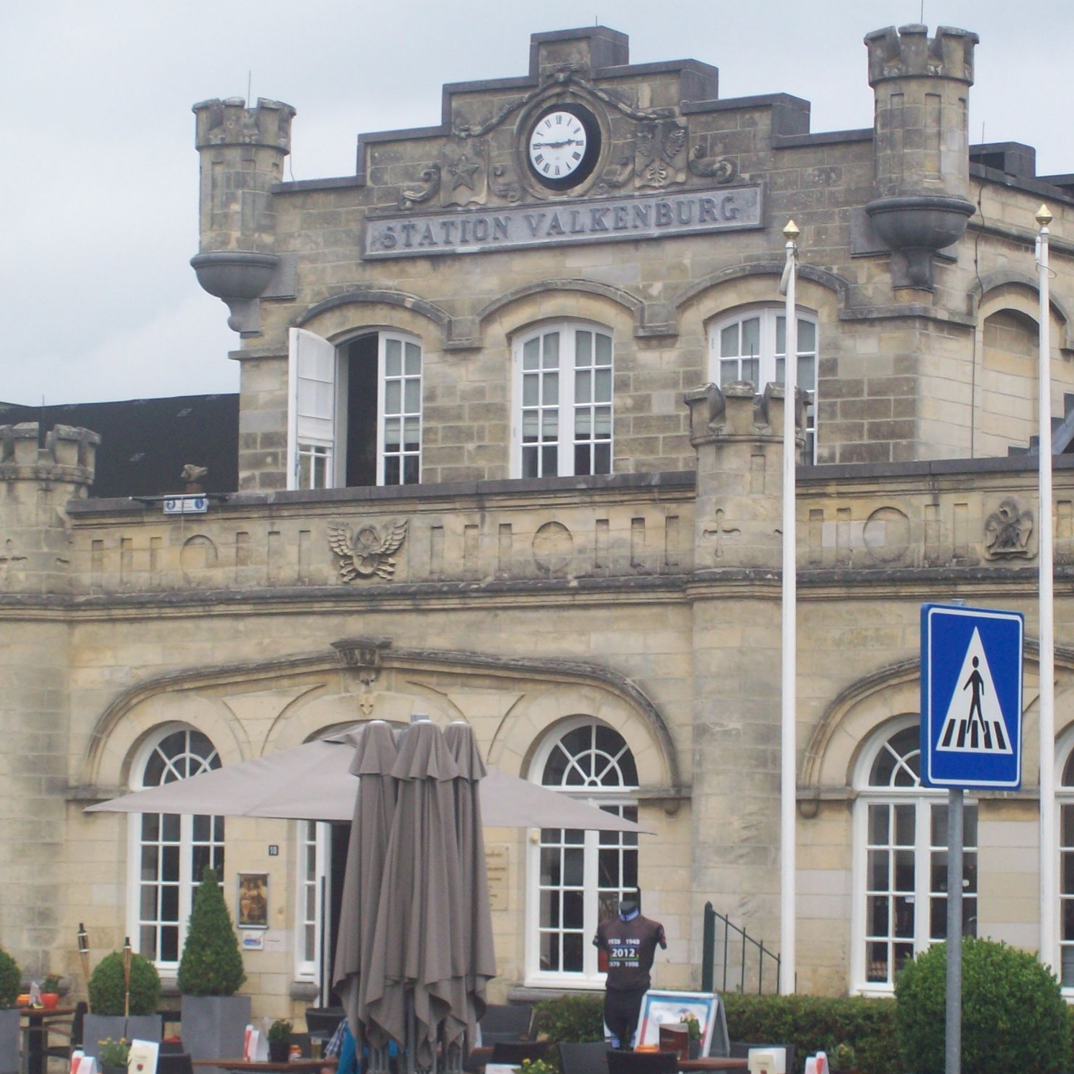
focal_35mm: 128
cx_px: 605
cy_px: 536
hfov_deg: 13.6
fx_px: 4493
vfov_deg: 13.6
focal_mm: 18
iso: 80
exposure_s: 1/392
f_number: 4.8
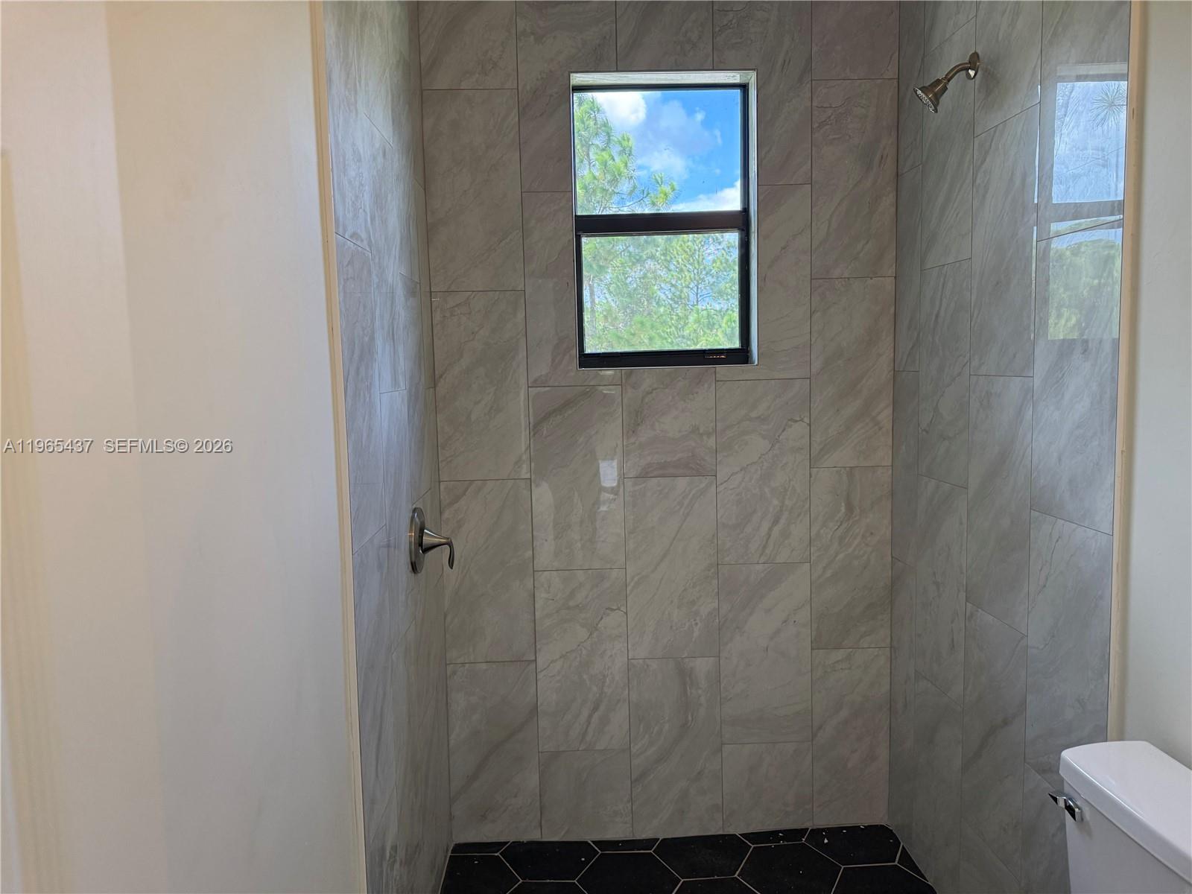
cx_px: 596
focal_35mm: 24
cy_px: 447
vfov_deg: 56.8
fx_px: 826
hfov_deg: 71.6
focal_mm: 6.76
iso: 200
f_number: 1.78
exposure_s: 1/220
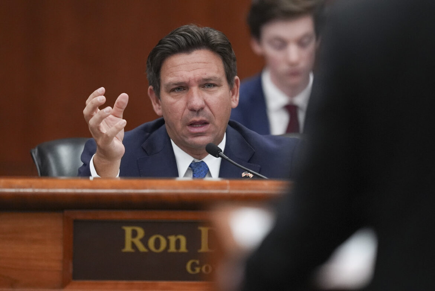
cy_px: 146
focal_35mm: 600
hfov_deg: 3.4
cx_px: 218
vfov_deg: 2.3
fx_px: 7255
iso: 4000
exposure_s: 1/1000
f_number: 2.8
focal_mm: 400
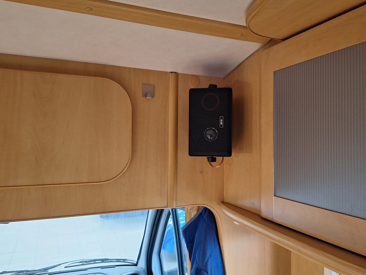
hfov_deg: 65.3
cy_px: 132
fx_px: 285
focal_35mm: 27
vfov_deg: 51.3
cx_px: 191
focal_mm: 5.54
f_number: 1.8
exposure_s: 1/33
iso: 320
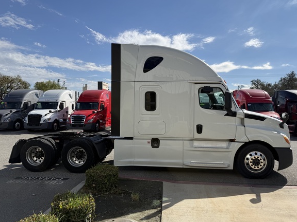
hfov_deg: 69.4
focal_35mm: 25
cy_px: 111
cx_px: 149
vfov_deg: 54.9
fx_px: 214
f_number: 1.78
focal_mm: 6.76
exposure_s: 1/7353
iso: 80
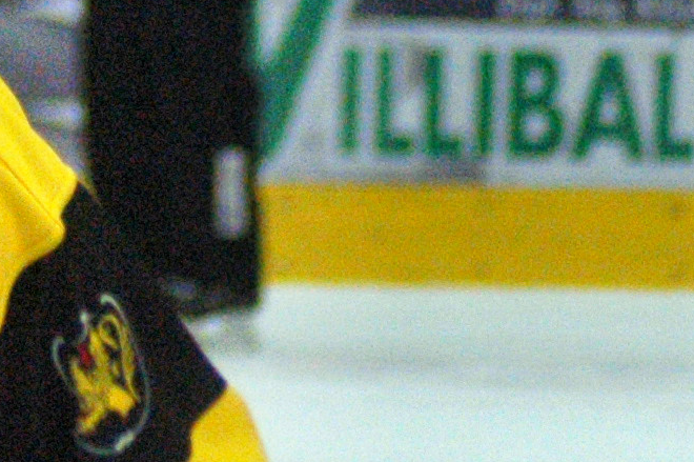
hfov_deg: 2.2
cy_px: 111
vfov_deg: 1.5
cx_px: -309
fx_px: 17785
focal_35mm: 923
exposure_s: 1/500
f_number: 4.5
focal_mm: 135
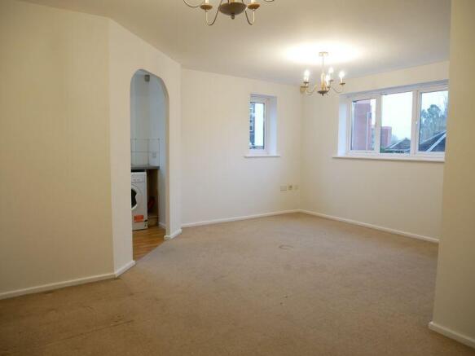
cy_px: 178
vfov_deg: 56.8
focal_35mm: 24
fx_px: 329
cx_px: 238
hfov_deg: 71.6
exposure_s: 1/60
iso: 800
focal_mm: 12
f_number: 3.5
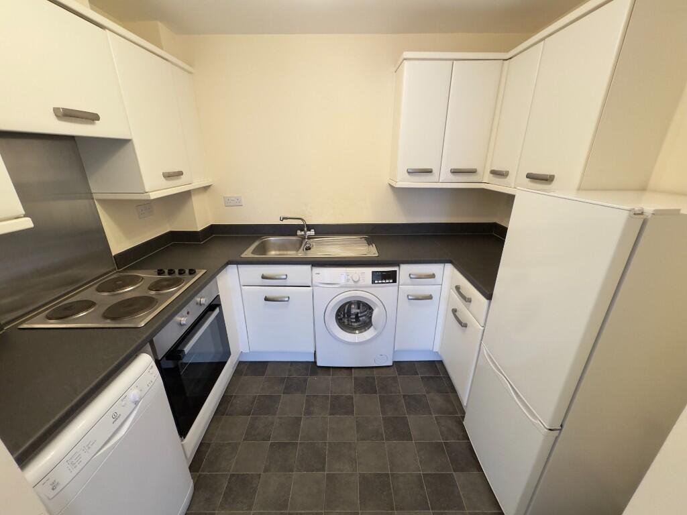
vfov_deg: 85.7
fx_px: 278
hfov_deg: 102.1
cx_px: 344
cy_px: 258
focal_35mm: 14
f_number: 2.2
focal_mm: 2.22
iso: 320
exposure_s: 1/50
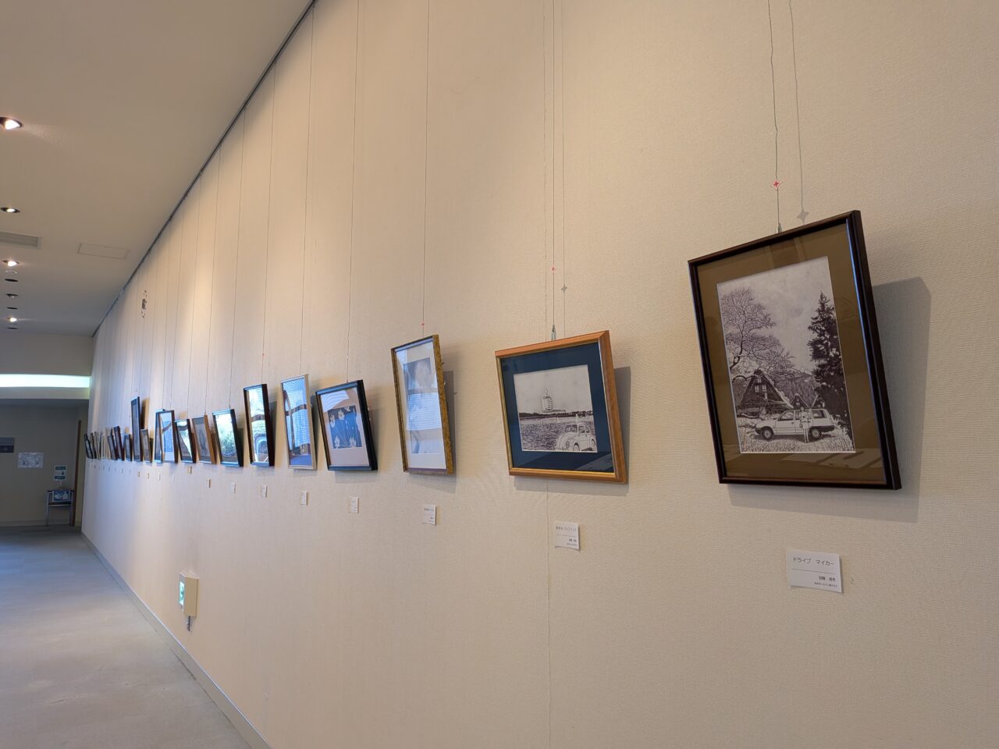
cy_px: 374
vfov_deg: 56.8
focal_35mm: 24
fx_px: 693
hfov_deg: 71.6
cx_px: 500
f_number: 1.7
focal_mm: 4.53
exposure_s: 1/100
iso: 87
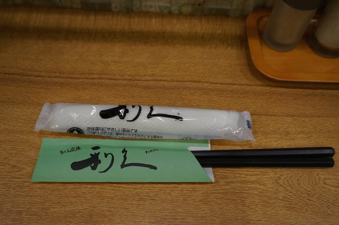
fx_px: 310
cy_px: 112
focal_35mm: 33
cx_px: 170
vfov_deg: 39.9
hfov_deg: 57.3
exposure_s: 1/60
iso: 640
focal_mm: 22
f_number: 4
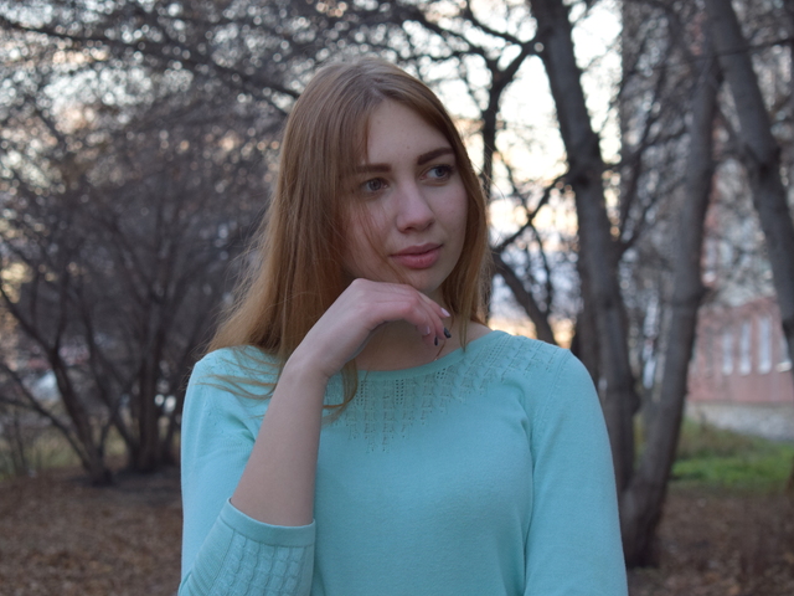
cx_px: 386
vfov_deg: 16.3
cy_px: 296
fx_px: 2077
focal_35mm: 91
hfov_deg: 21.6
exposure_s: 1/60
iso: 640
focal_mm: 55
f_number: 5.6
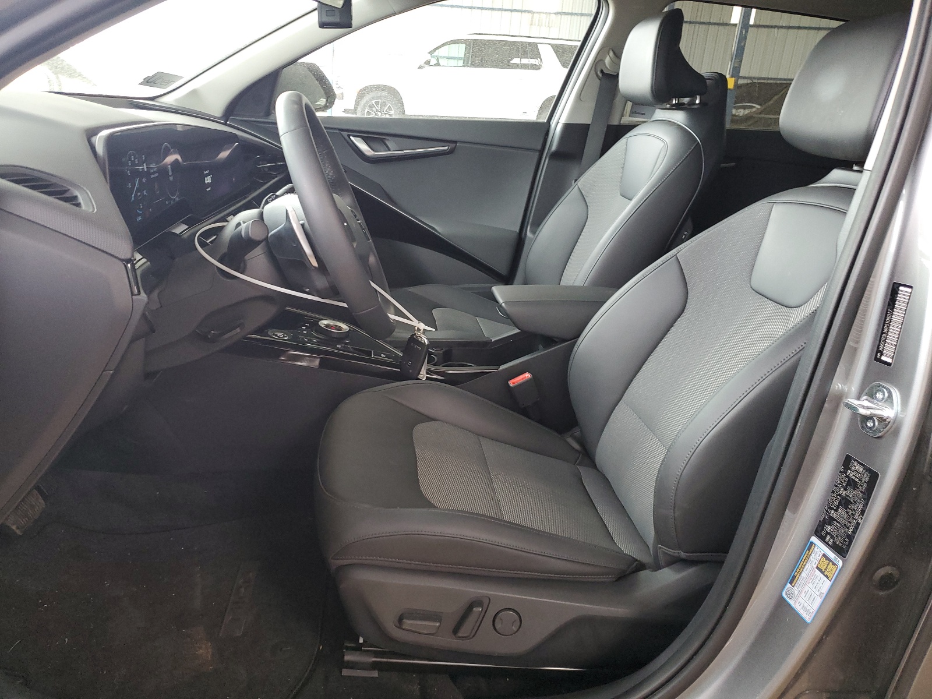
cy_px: 350
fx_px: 700
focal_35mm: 26
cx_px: 466
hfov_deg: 67.3
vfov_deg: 53.1
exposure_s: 1/60.2
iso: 133
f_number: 1.5
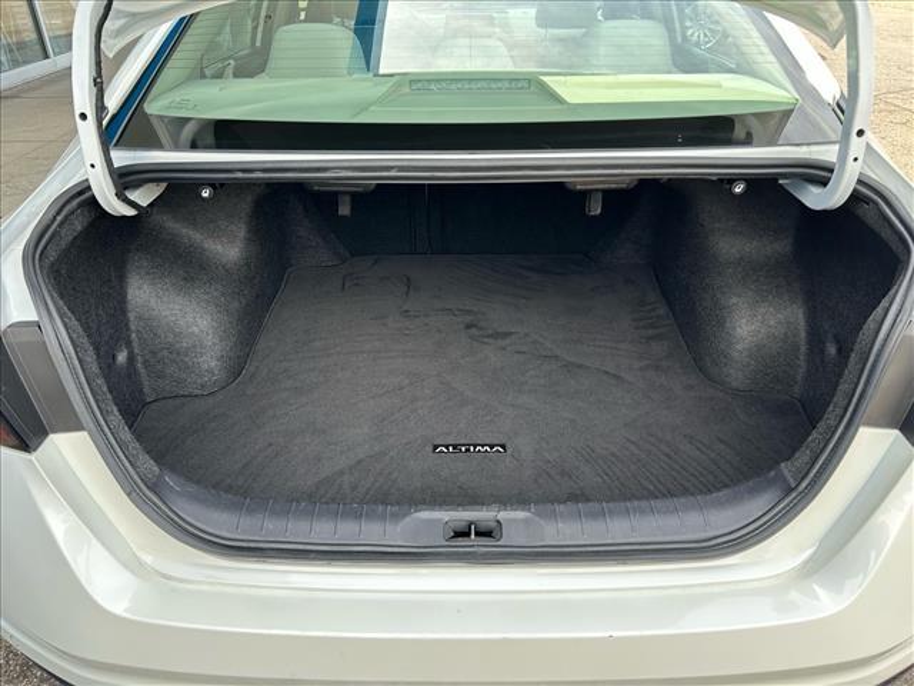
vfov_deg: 53.1
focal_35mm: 26
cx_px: 457
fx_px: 687
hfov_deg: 67.3
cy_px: 343
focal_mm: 5.7
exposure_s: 1/357
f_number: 1.5
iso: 50
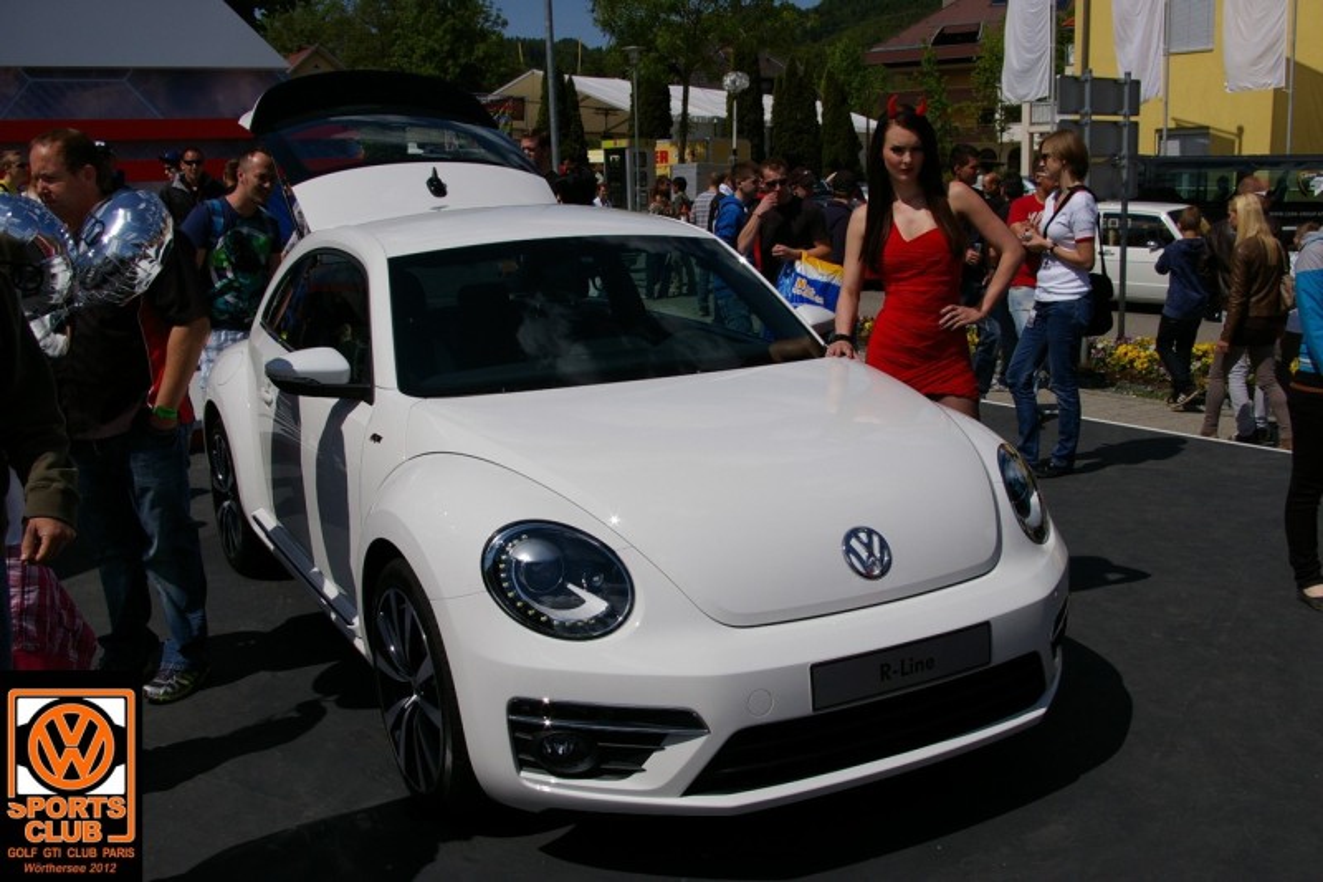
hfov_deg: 59.5
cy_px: 441
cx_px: 662
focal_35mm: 32
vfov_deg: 41.7
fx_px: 1157
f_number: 9.5
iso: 200
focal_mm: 21
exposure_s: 1/1000
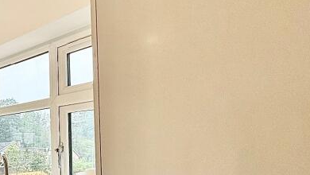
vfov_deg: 28.4
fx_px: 329
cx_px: -66
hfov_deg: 37.5
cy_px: 163
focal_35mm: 40
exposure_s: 1/100
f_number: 2.2
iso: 100
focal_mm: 2.22
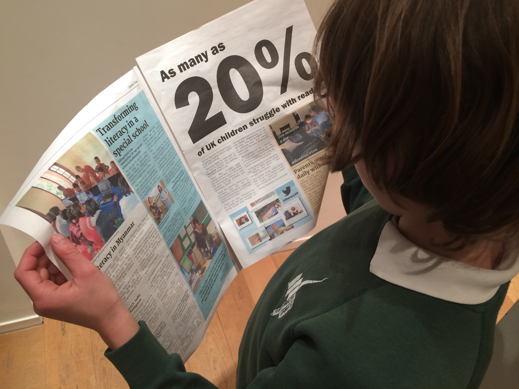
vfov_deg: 46.8
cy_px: 194
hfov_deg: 60.0
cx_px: 260
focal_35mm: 30
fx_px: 450
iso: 80
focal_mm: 4.12
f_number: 2.2
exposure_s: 1/30
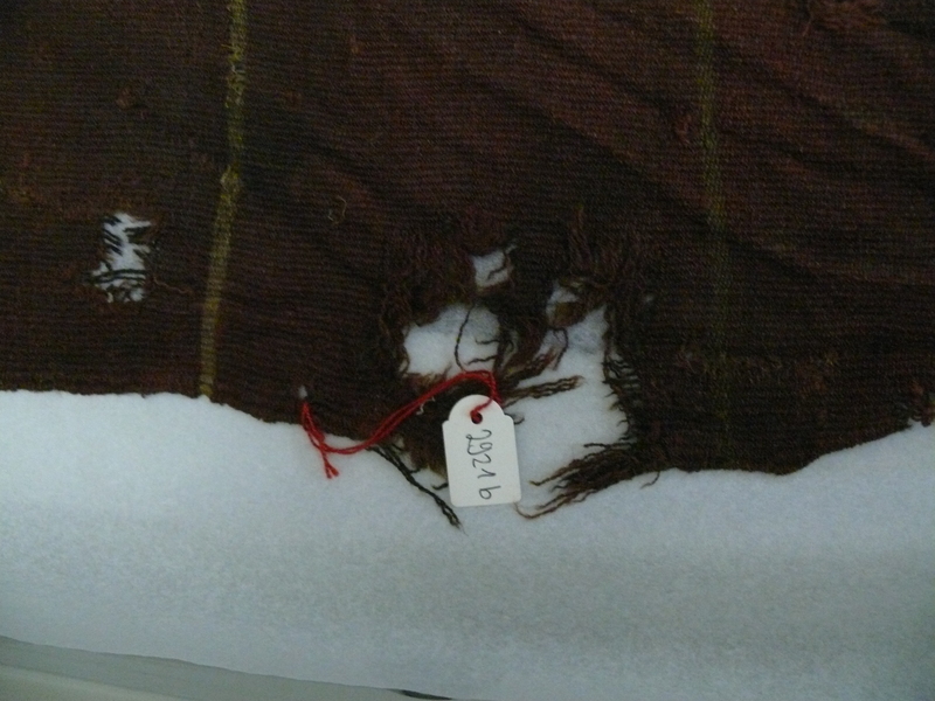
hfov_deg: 52.6
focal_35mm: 35
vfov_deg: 40.7
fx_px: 945
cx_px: 468
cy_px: 350
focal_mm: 7.4
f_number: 2.8
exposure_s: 1/25
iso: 800
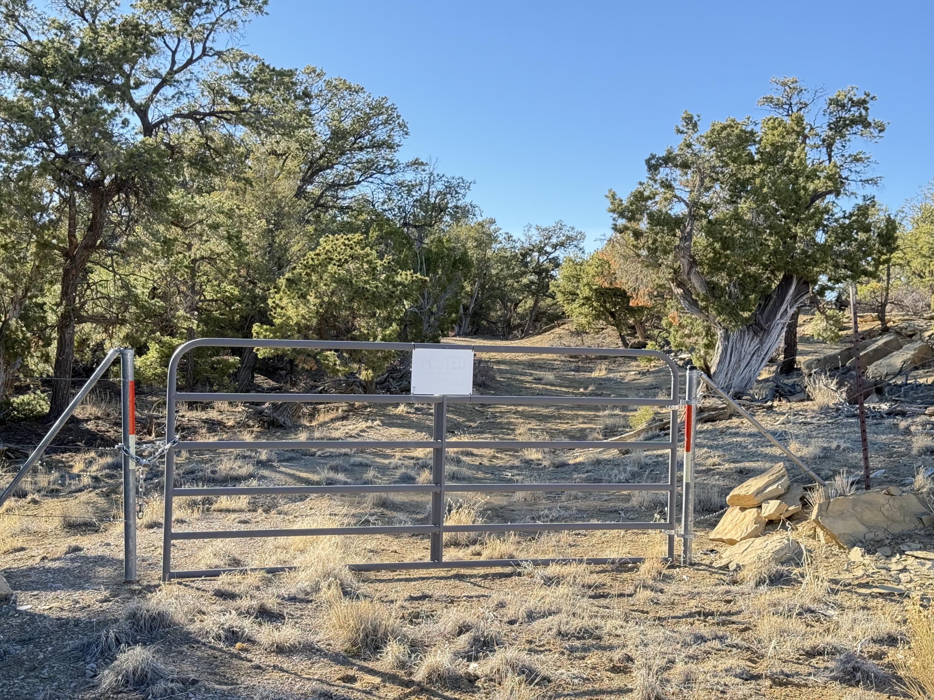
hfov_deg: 39.7
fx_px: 1295
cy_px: 350
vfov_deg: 30.3
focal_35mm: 48
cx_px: 467
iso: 80
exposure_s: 1/606
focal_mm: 6.76
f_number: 1.78
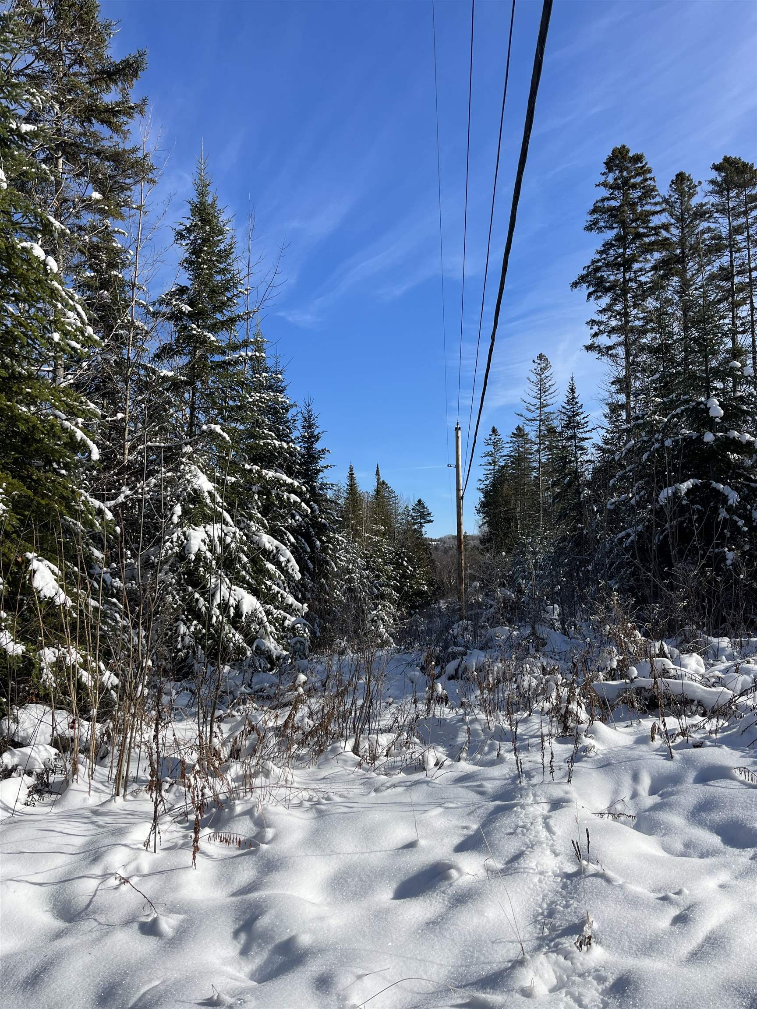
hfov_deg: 53.1
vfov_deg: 67.3
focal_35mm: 26
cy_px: 504
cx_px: 378
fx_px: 758
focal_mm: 5.1
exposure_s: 1/4484
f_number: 1.6
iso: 50
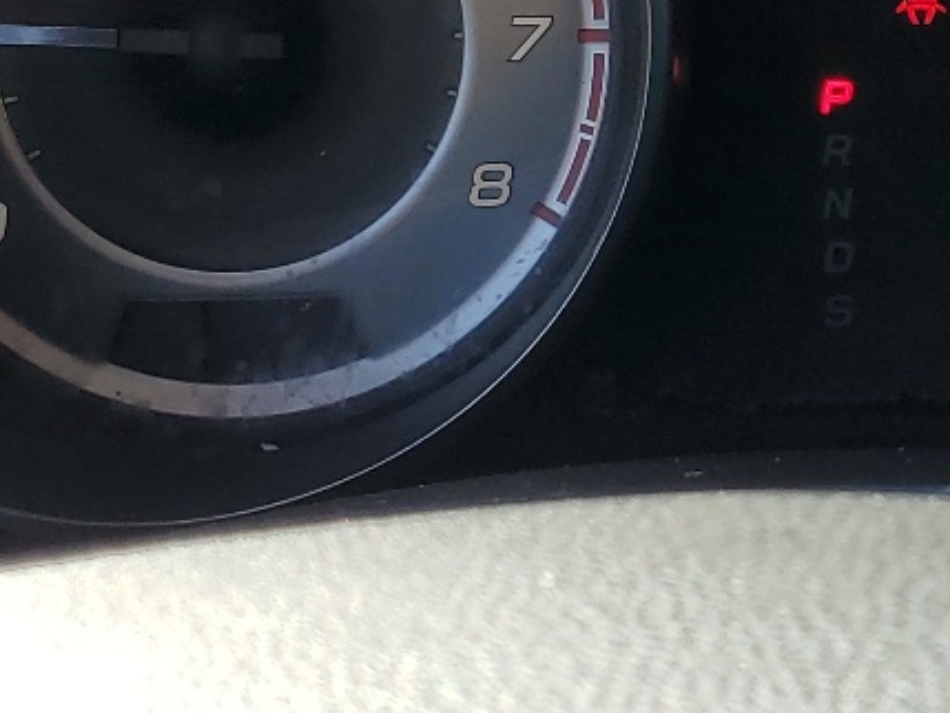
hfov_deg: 19.8
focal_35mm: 97
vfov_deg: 15.0
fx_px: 2663
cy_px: -18
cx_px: 859
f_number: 1.5
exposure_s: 1/526
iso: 50
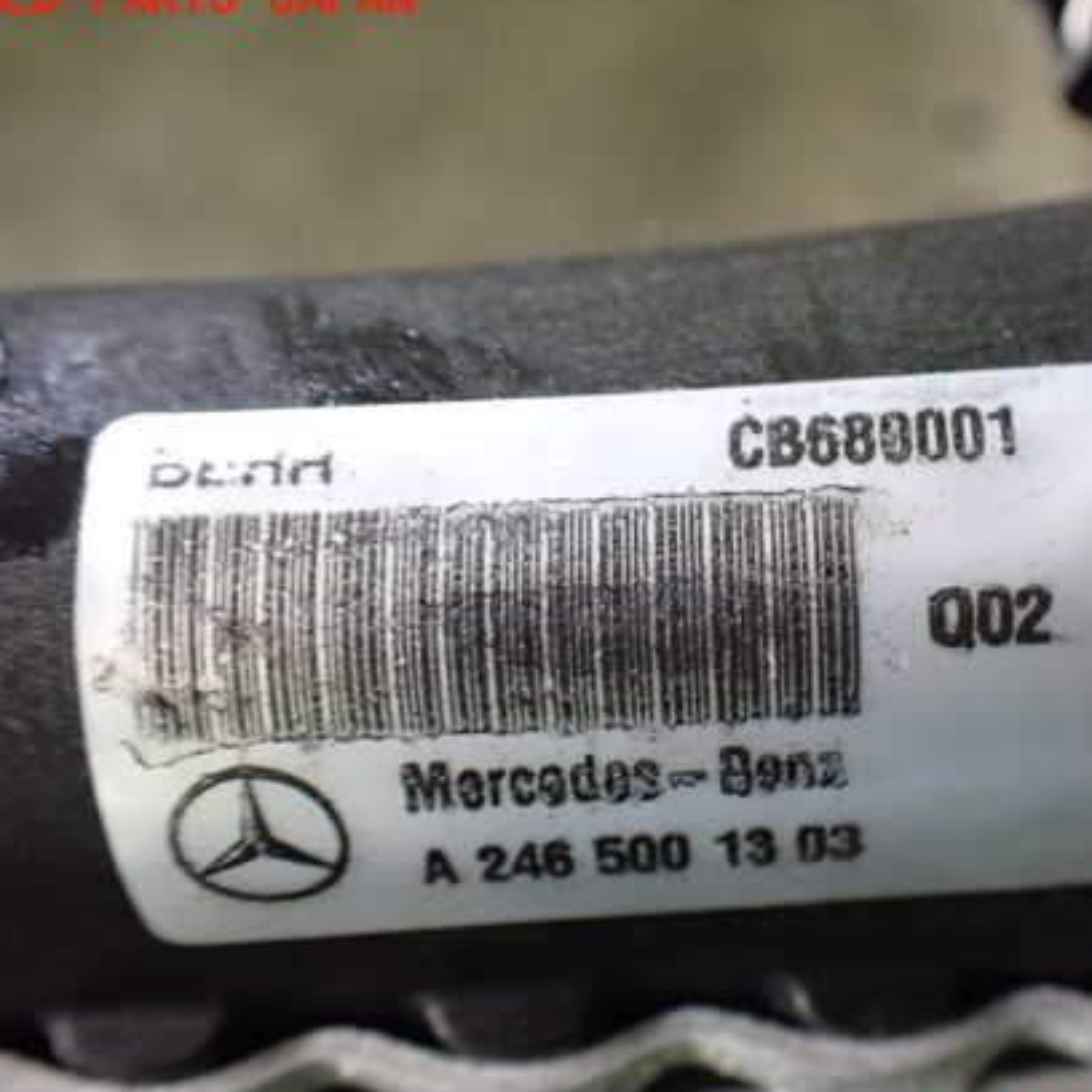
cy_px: 565
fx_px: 1392
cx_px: 731
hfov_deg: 42.2
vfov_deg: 42.8
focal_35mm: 39
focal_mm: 5.4
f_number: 2.3
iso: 800
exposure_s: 1/100
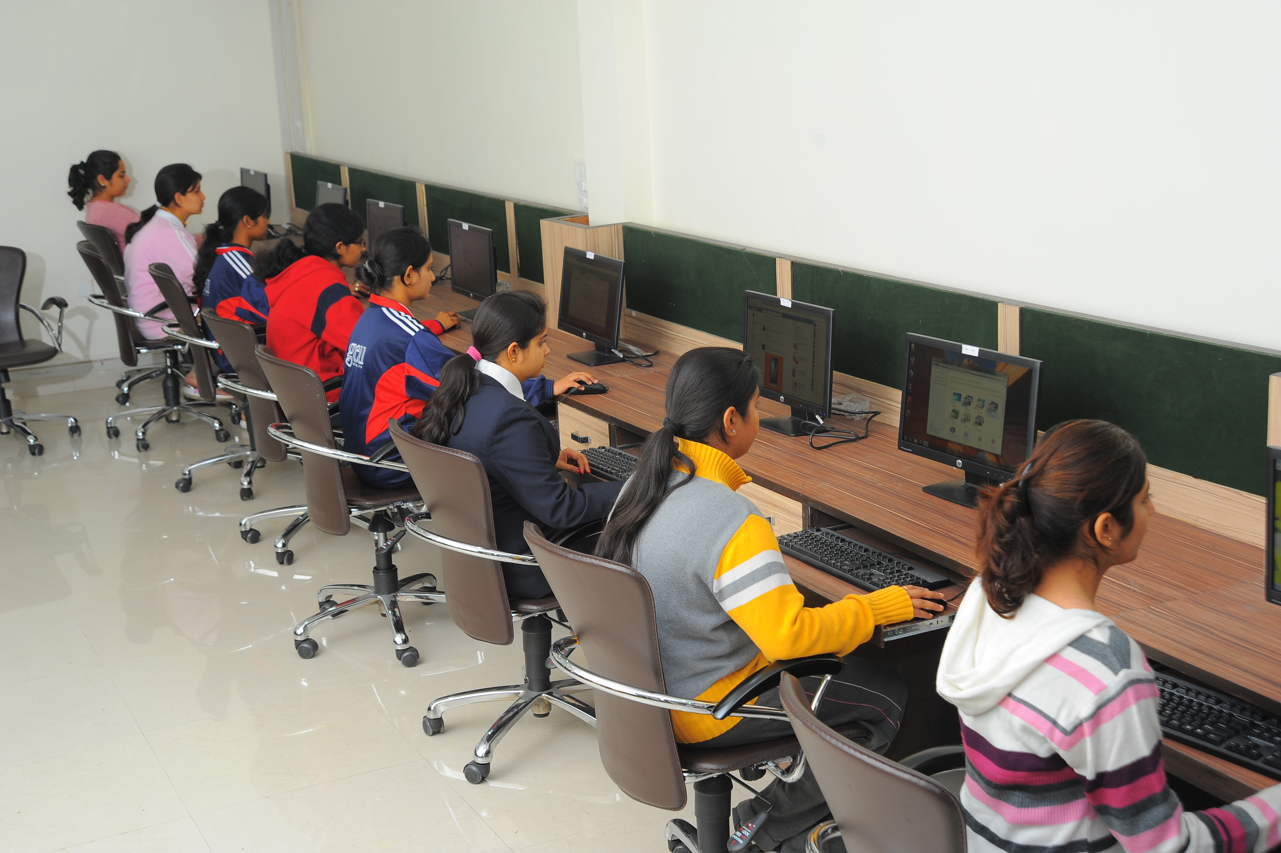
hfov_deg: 39.6
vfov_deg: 27.0
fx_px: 1778
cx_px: 640
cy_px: 426
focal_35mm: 50
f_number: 8
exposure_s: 1/30
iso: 200
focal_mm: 50
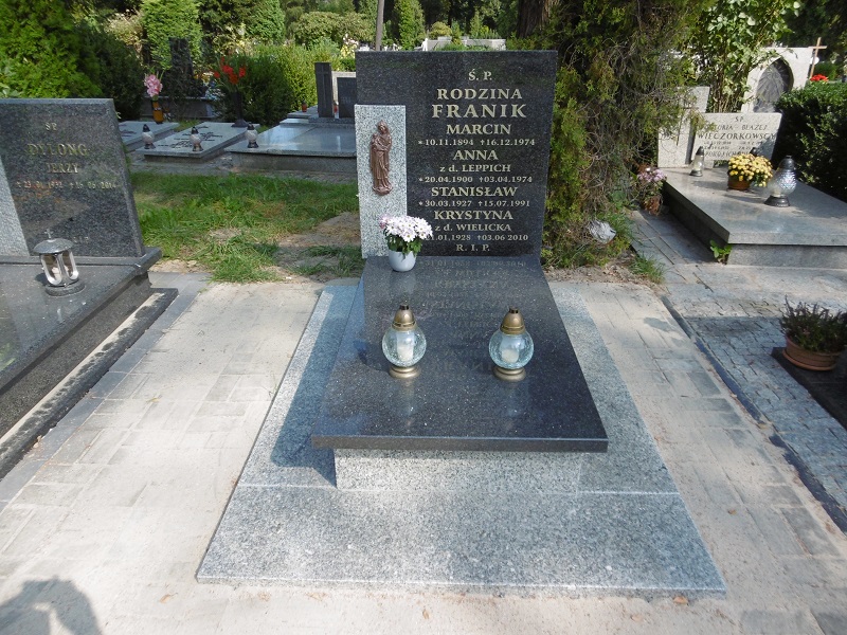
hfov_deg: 71.6
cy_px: 318
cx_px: 424
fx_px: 587
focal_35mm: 24
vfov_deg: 56.8
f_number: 3.1
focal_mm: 4.3
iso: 100
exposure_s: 1/640
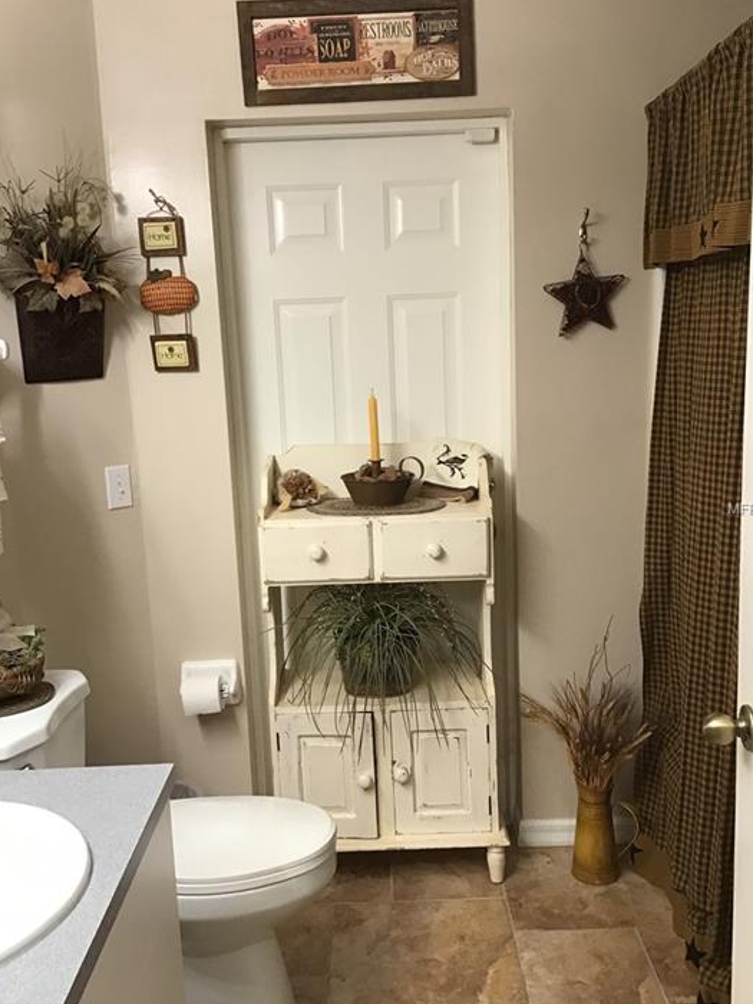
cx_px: 380
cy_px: 509
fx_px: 986
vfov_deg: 54.0
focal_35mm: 34
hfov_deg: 41.8
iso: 80
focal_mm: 3.3
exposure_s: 1/30
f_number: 2.4
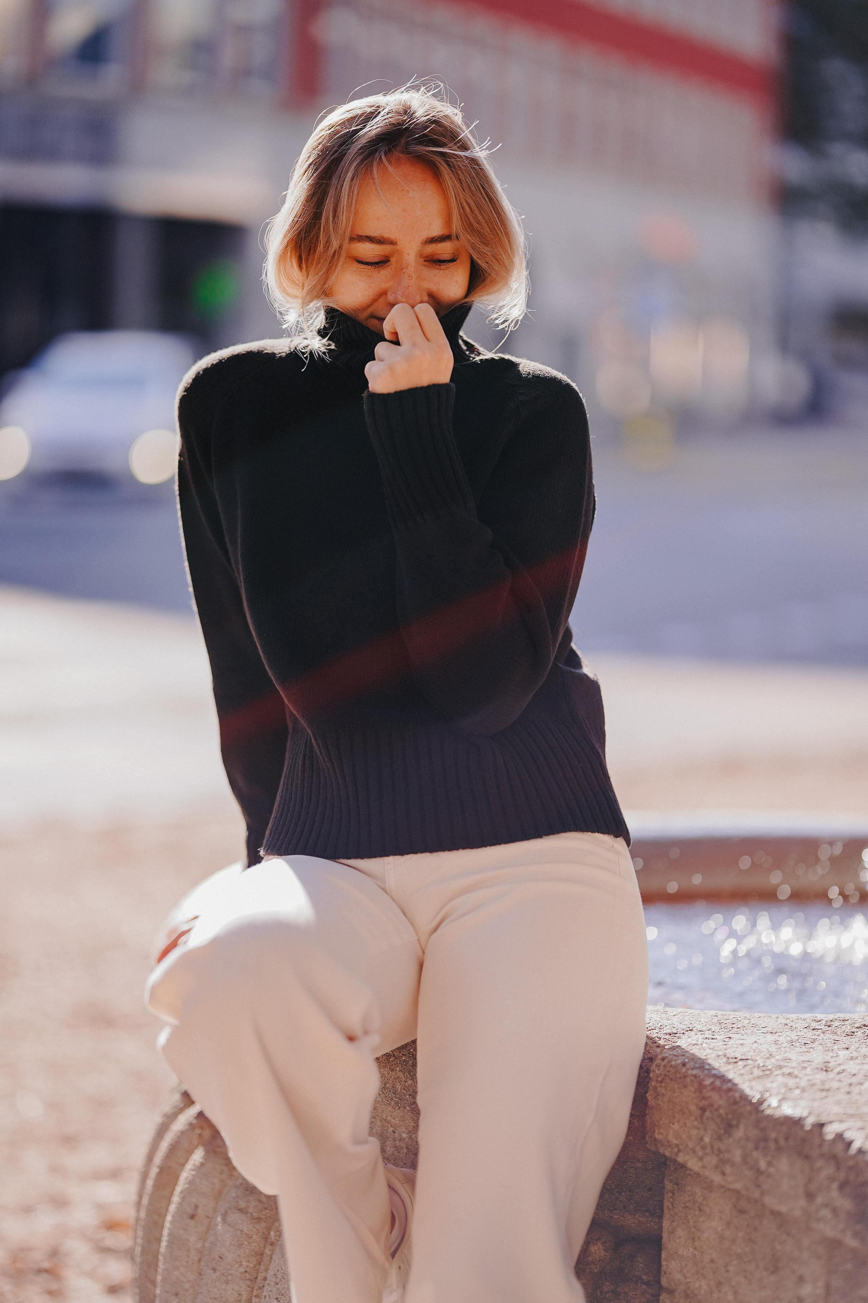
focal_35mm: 85
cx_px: 434
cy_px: 652
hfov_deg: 16.1
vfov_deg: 23.9
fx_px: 3074
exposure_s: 1/4000
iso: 160
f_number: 1.4
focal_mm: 85
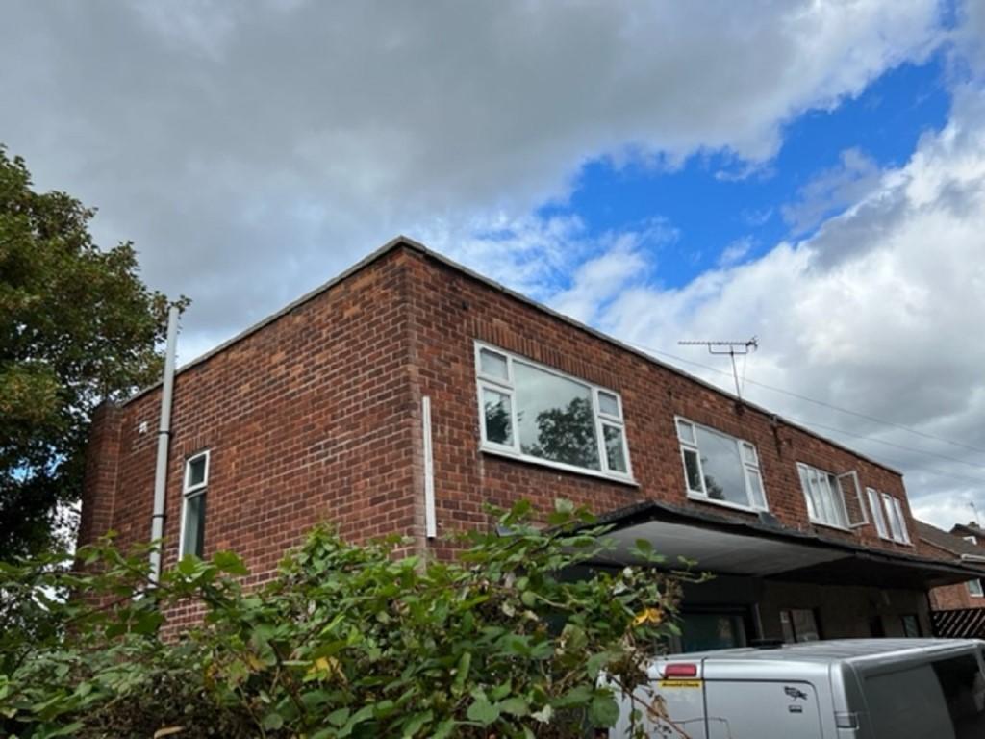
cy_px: 370
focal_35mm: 26
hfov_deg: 67.3
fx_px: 740
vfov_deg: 53.1
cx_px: 492
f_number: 1.5
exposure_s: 1/2632
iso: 50
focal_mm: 5.7
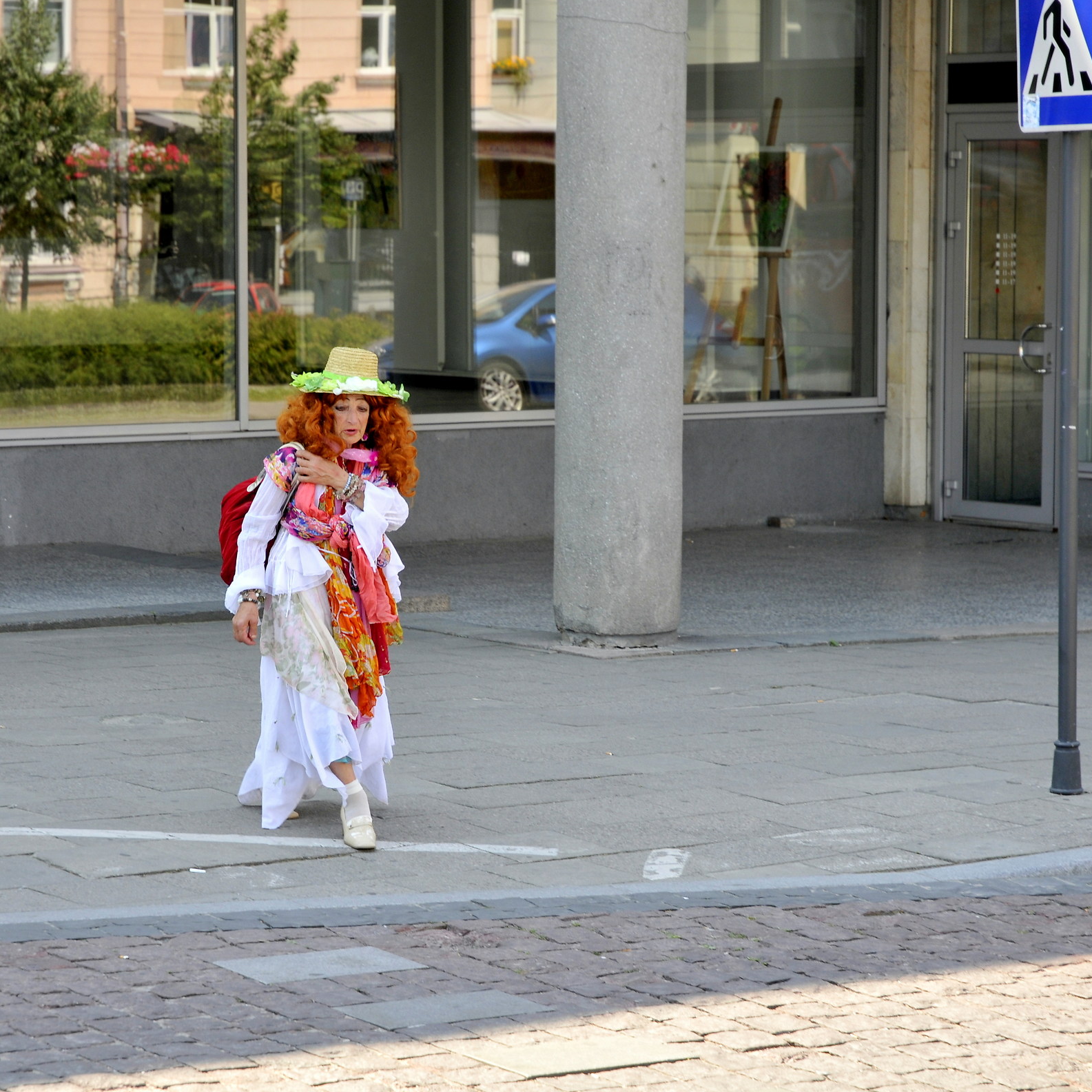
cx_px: 462
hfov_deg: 12.9
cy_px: 544
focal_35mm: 135
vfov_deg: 12.9
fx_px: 4818
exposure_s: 1/125
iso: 200
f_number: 5.6
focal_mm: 70
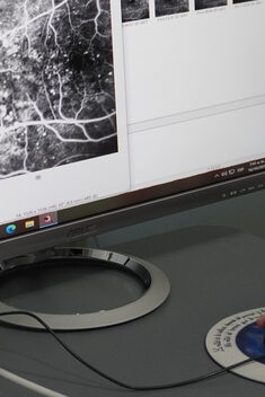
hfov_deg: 11.9
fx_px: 1268
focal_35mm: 115
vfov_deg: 17.7
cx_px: 41
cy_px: 120
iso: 1250
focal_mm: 30
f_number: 5
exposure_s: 1/160
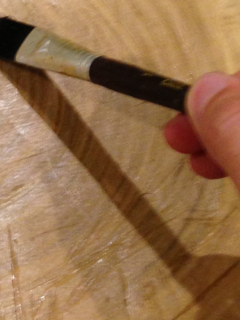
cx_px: -75
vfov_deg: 16.4
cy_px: 55
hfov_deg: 12.1
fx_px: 1100
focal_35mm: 119
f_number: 2.4
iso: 160
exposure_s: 1/20
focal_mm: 4.13
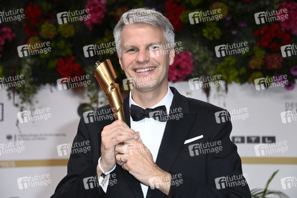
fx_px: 742
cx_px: 148
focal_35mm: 90
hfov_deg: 22.6
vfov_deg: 15.2
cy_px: 99
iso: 500
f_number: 5.6
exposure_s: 1/200
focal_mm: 90
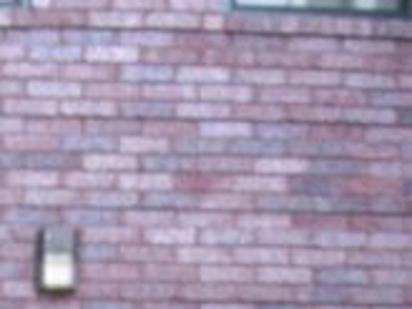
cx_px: 161
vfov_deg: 11.5
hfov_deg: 15.8
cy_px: 425
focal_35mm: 125
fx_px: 1488
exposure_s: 1/60
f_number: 2.9
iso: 100
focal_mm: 5.7
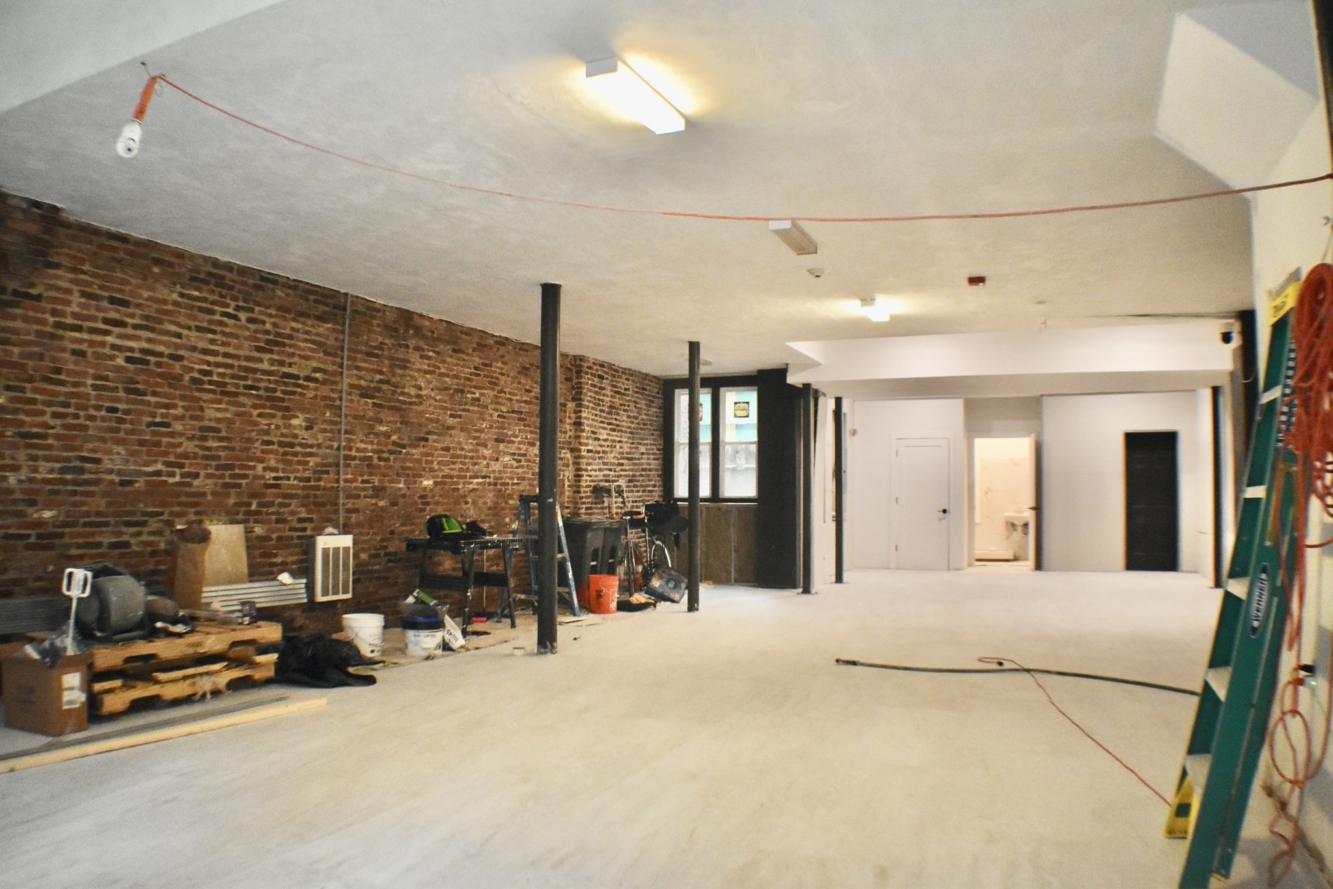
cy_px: 444
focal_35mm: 33
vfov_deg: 40.0
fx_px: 1222
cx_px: 666
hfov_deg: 57.2
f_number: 3.8
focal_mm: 22
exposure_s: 1/125
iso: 2800
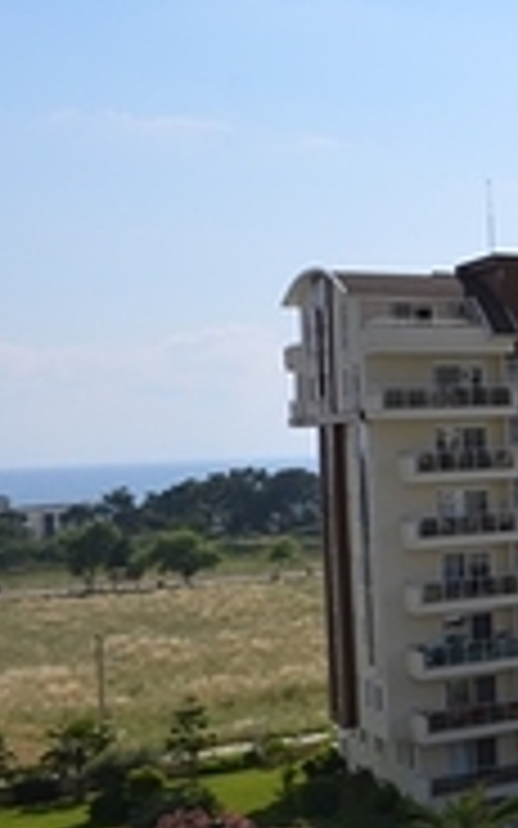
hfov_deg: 11.2
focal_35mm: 60
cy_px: 356
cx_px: 1592
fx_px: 1355
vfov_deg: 33.9
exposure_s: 1/250
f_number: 10
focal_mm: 10
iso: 100
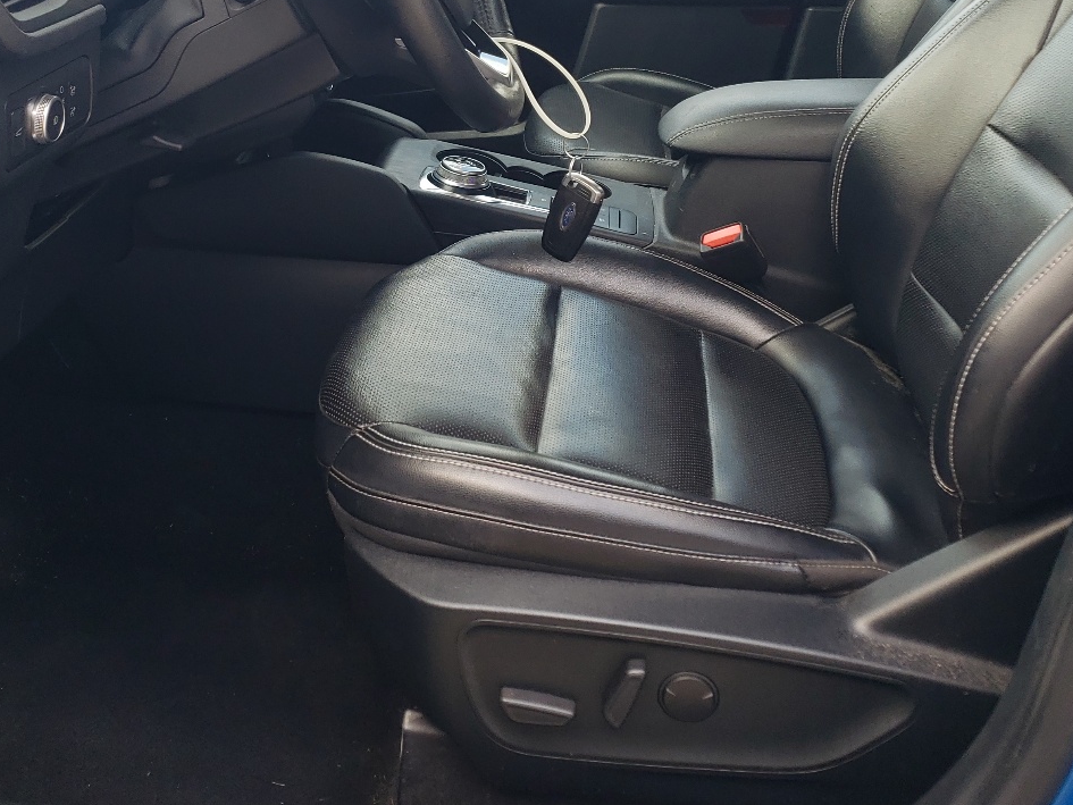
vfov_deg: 31.9
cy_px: 144
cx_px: 517
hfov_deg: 42.9
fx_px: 1364
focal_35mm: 44
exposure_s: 1/182
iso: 50
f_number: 1.5
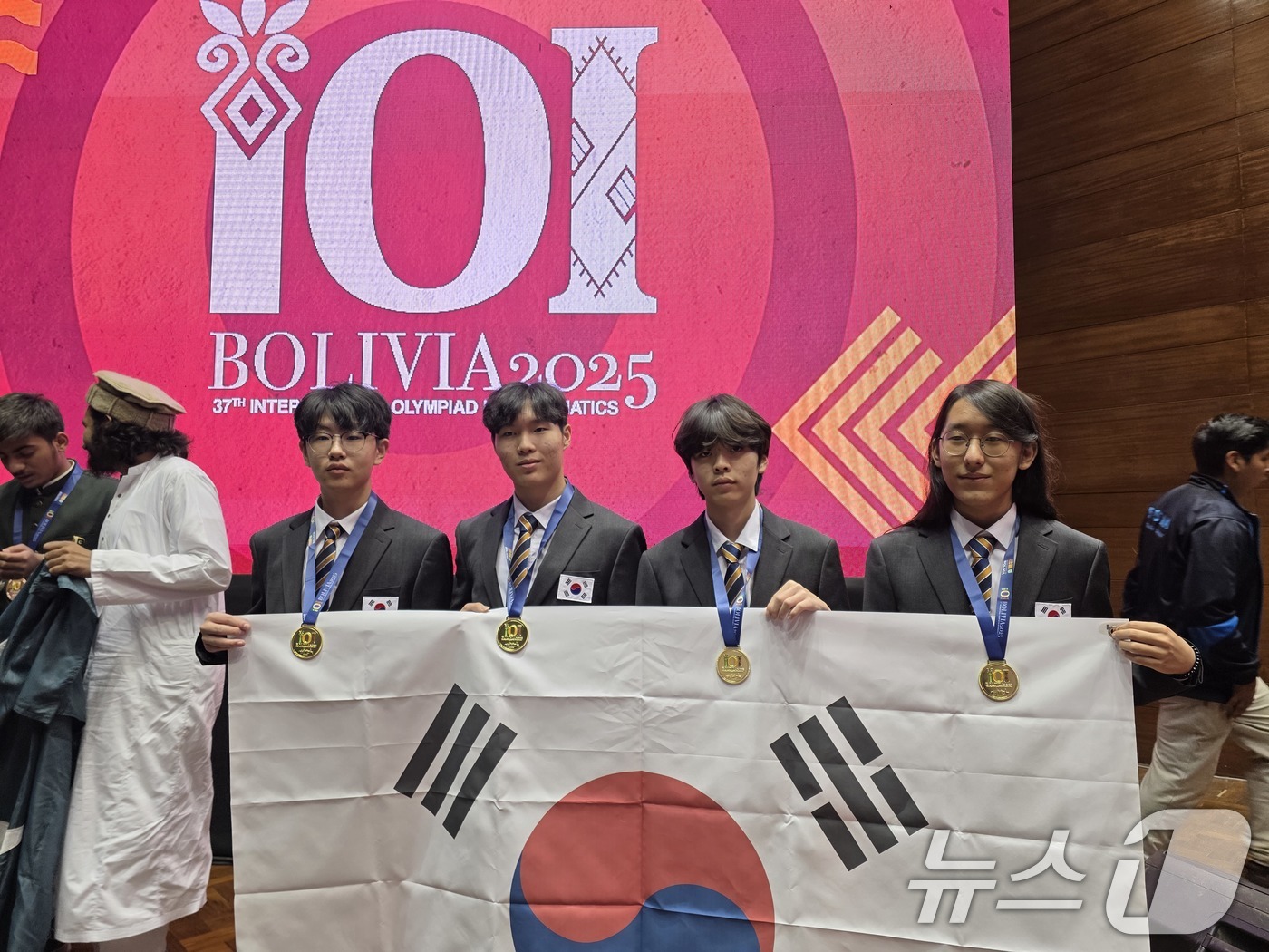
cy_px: 476
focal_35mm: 23
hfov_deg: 73.9
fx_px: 843
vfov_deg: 58.9
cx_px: 634
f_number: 1.7
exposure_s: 1/100
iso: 125
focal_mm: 6.3
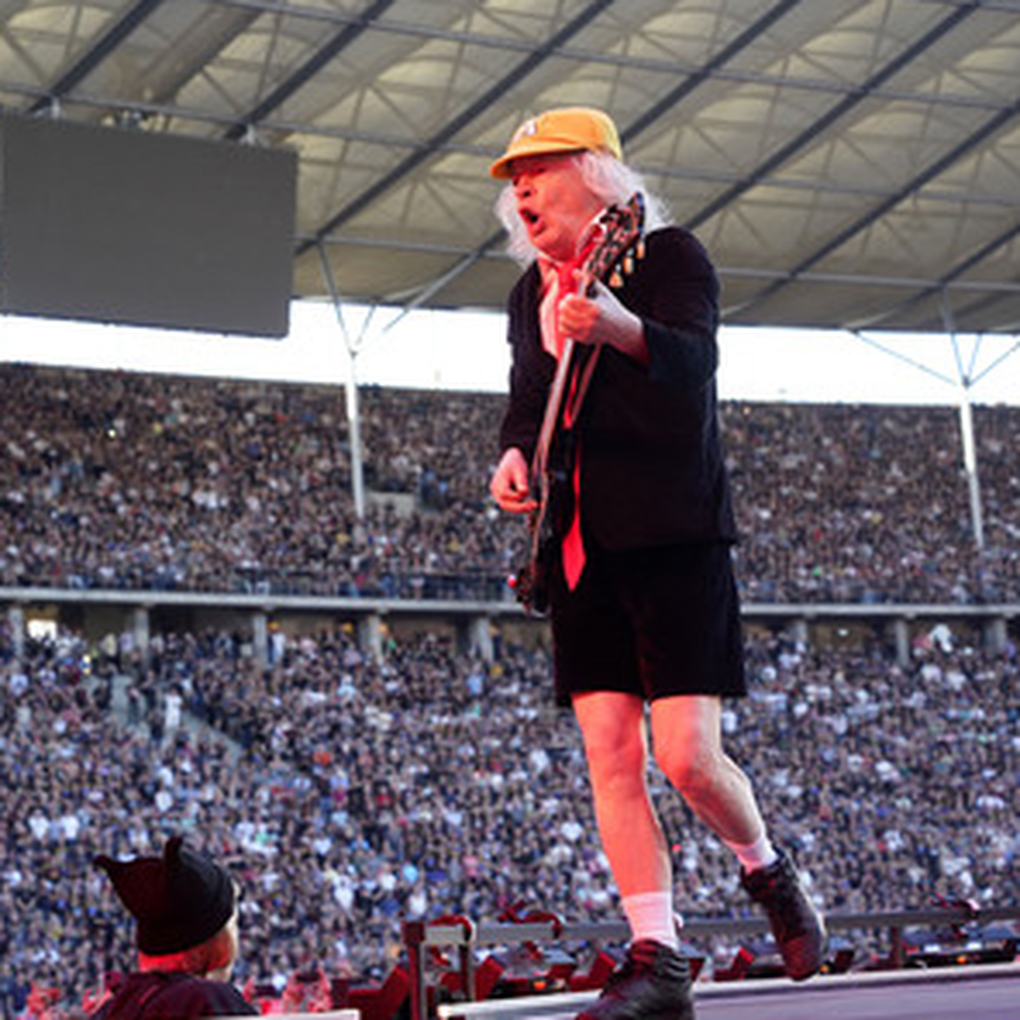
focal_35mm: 79
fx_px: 2634
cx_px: 429
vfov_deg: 21.9
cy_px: 513
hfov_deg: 21.9
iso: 1600
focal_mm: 61
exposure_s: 1/400
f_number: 5
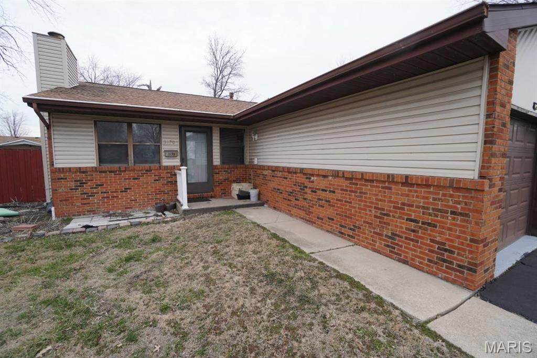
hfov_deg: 100.4
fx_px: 224
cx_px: 268
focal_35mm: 15
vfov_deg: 77.3
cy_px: 179
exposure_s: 1/100
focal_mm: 10
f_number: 5
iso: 100
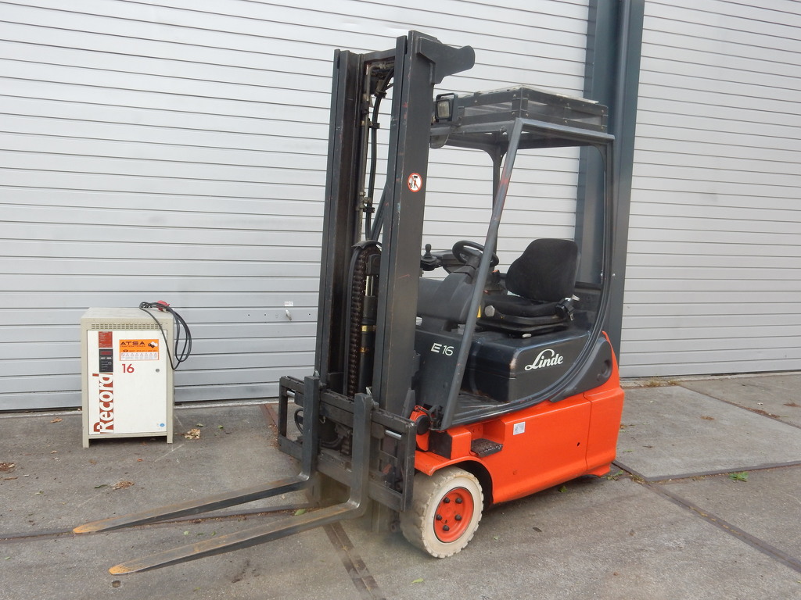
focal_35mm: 30
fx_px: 694
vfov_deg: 46.8
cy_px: 300
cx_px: 400
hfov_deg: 60.0
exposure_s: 1/250
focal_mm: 5.4
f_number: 4
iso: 125
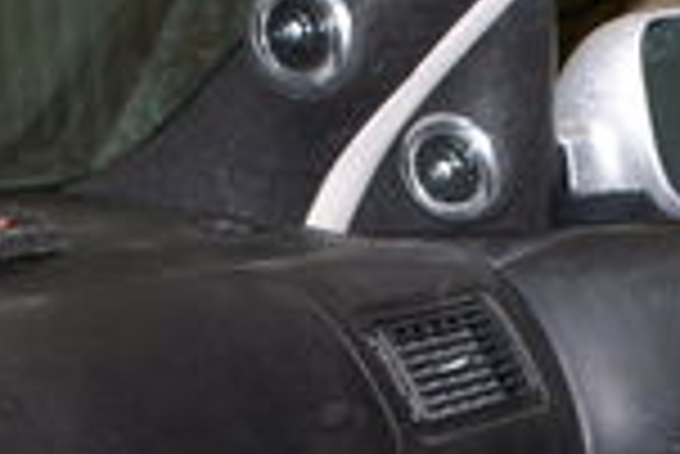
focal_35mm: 165
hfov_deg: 12.4
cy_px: 593
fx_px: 3120
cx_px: 522
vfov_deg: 8.2
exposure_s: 1/60
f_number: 4.5
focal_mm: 26
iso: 400
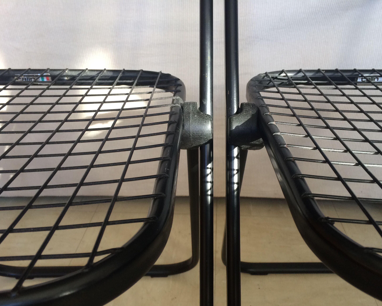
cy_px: 162
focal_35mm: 32
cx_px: 208
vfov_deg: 45.8
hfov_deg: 55.6
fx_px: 362
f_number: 2.2
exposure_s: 1/33
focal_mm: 4.15
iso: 50
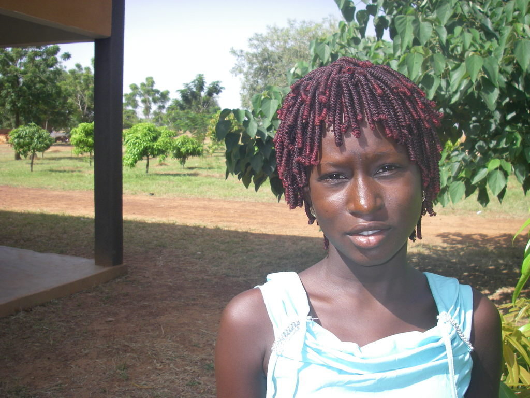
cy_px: 199
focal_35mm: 38
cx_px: 265
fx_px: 582
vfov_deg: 37.7
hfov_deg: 49.0
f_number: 3.3
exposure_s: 1/320
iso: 64
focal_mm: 6.3
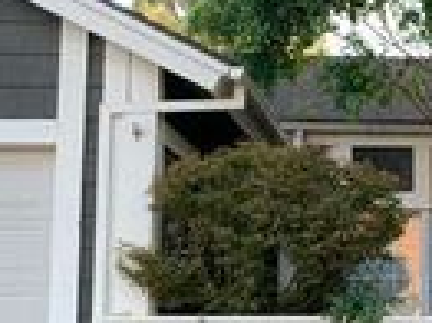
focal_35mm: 99
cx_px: 498
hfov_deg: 18.9
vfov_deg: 14.9
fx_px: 1234
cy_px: 232
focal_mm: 4.25
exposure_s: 1/121
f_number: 1.8
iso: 64
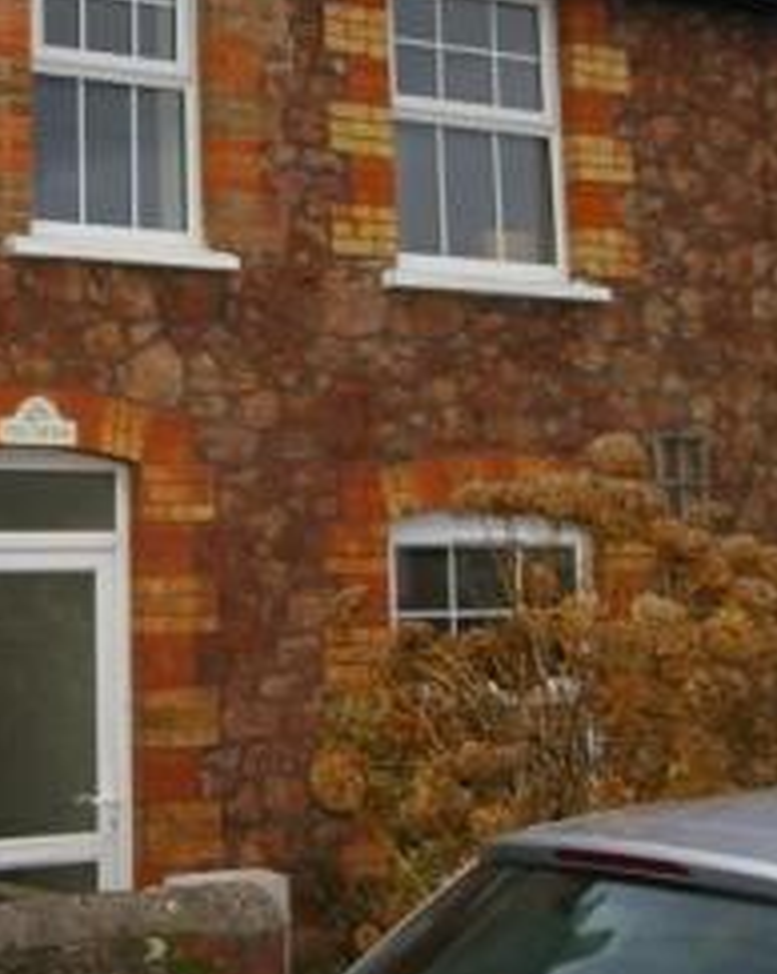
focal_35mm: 76
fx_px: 2187
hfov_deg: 20.1
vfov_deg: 24.8
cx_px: 272
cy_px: 245
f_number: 8
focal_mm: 20
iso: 200
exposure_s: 1/180
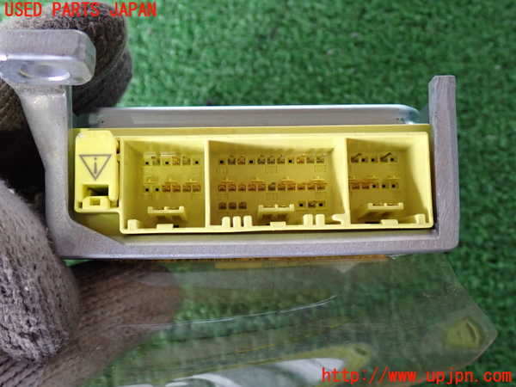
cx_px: 258
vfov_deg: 35.1
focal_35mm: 41
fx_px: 611
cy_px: 194
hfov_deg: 45.8
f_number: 2.8
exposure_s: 1/40
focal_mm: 7.31
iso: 800
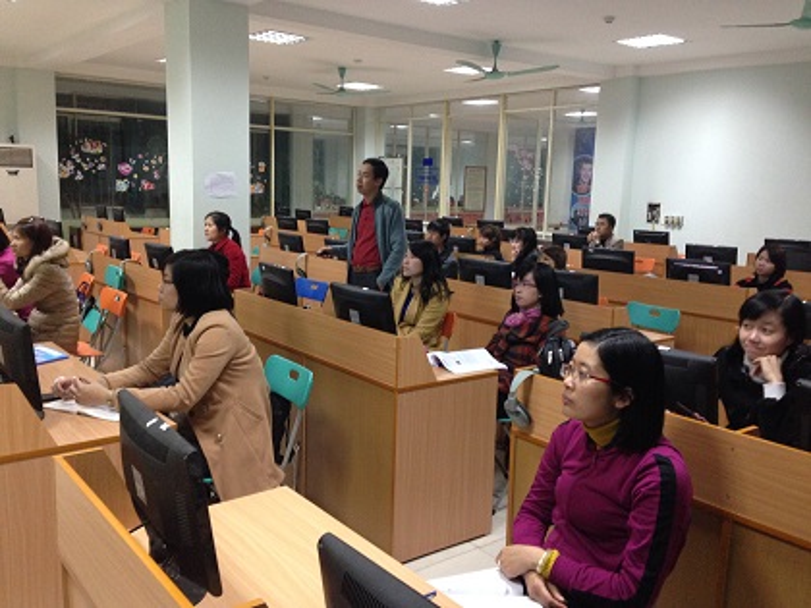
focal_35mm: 33
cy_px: 304
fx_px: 773
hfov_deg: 55.4
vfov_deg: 42.9
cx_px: 406
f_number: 2.4
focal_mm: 4.12
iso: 250
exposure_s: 1/20
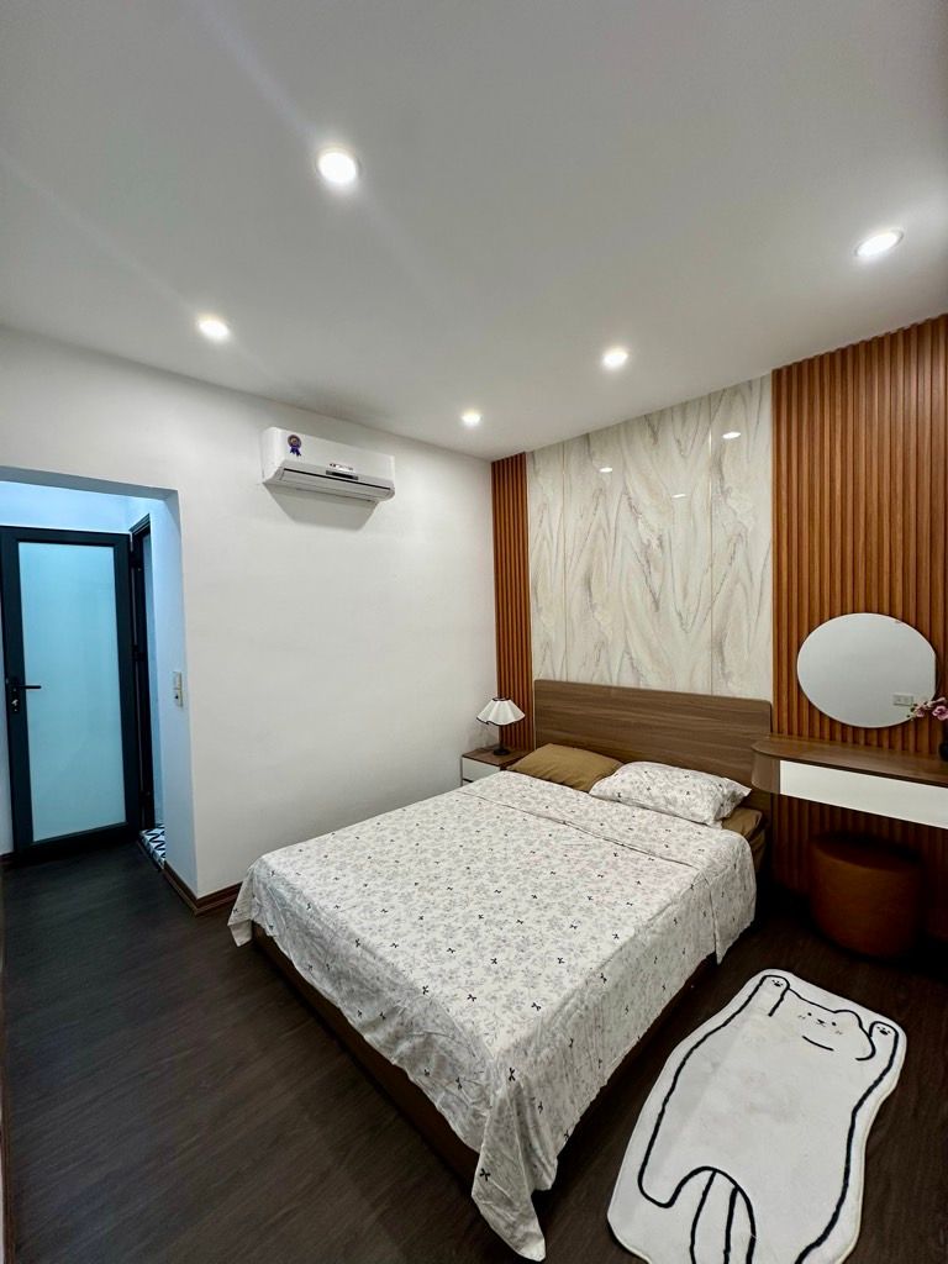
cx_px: 474
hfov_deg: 85.7
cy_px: 632
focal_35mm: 14
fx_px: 511
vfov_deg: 102.1
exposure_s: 1/100
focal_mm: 2.22
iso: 160
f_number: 2.2
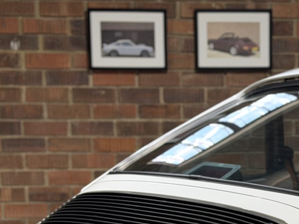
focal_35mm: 137
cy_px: 317
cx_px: 251
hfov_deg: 14.3
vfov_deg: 10.5
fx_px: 1184
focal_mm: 6.76
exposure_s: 1/50
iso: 100
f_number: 1.78
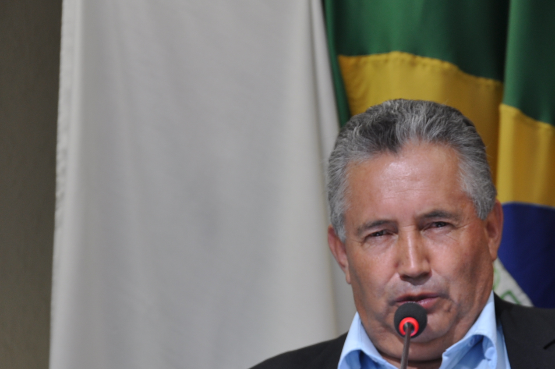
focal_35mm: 203
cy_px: 292
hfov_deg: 10.1
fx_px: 3126
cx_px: 400
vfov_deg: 6.7
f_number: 5.3
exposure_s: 1/10
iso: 200
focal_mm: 80
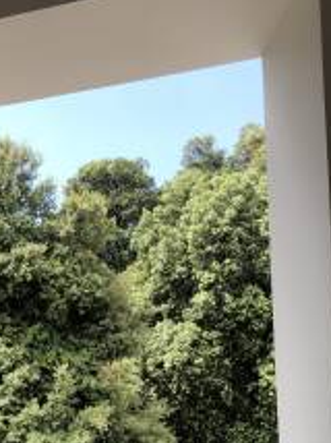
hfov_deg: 26.2
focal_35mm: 55
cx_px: 88
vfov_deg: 34.3
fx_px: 703
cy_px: 329
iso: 20
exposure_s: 1/674
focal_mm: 3.99
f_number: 1.8
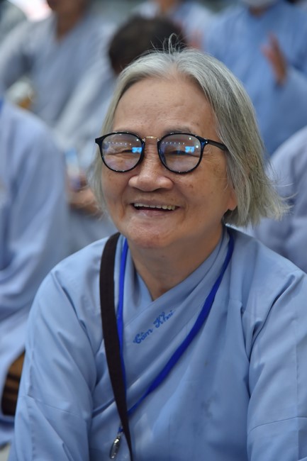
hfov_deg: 13.0
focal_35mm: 105
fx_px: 1344
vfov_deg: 19.5
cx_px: 154
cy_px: 230
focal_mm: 105
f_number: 4.5
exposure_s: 1/160
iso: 1000
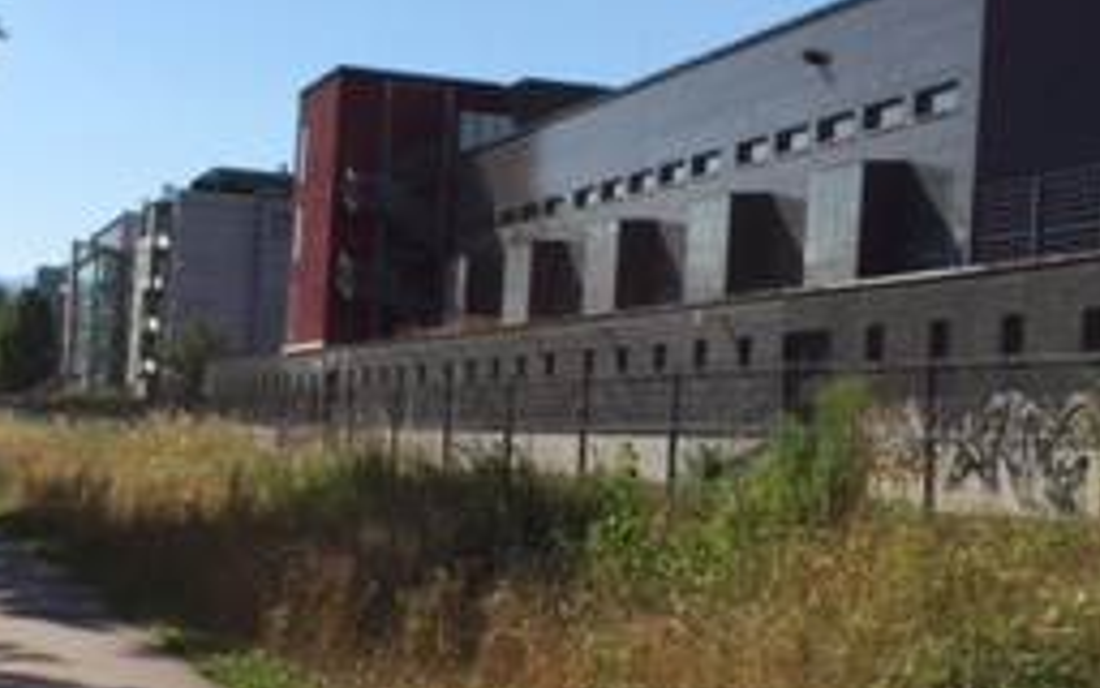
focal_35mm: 77
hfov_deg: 26.8
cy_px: 408
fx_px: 2308
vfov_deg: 16.9
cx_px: 597
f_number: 2.2
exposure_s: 1/3049
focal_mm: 4.15
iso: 32
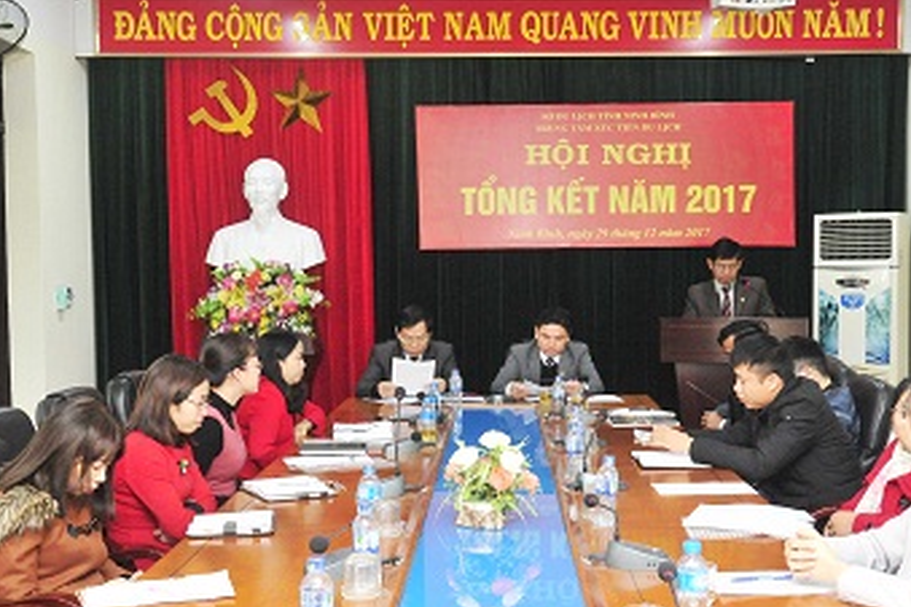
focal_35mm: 53
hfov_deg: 37.5
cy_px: 328
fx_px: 1341
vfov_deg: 25.5
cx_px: 503
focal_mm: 36
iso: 3200
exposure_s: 1/80
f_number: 10
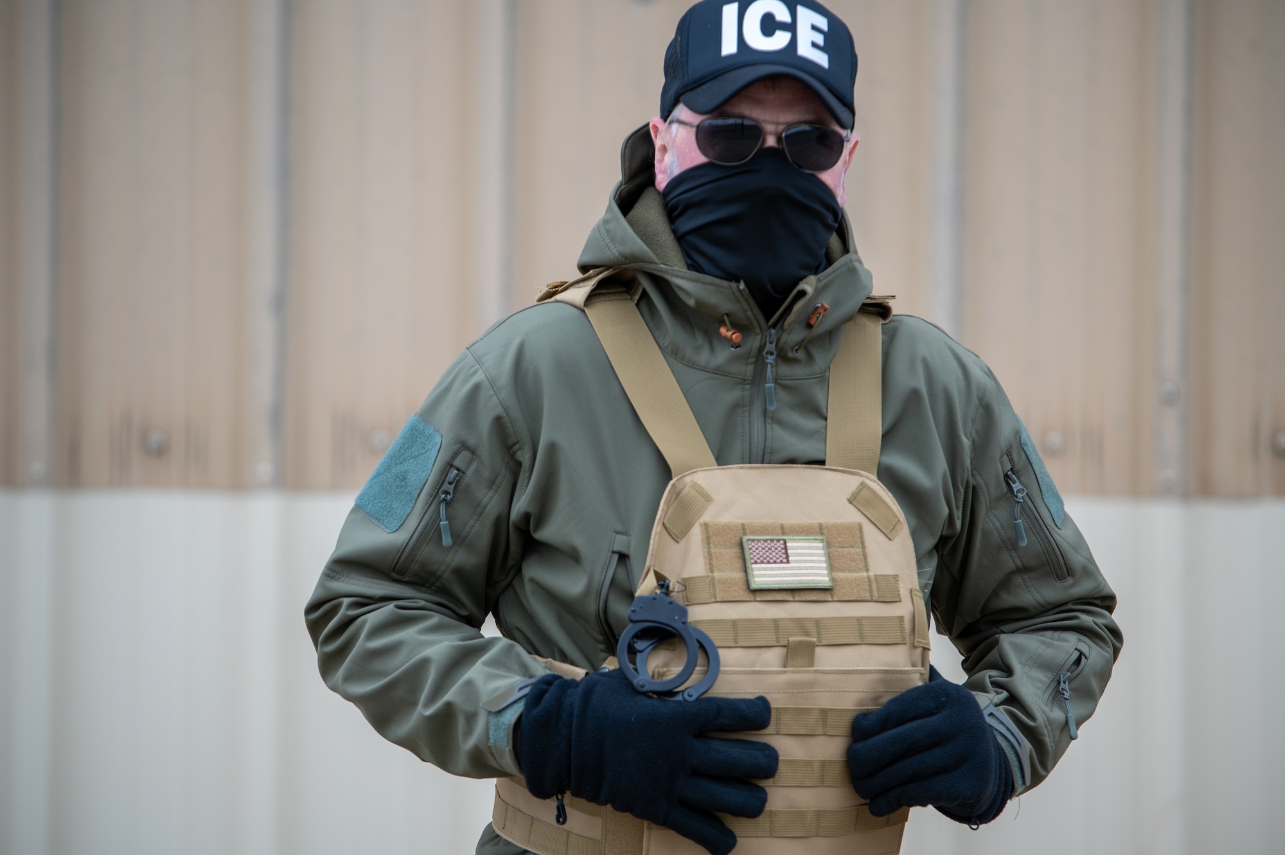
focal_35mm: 200
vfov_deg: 6.9
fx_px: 7134
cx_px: 642
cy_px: 428
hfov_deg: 10.3
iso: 400
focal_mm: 200
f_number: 3.5
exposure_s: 1/640
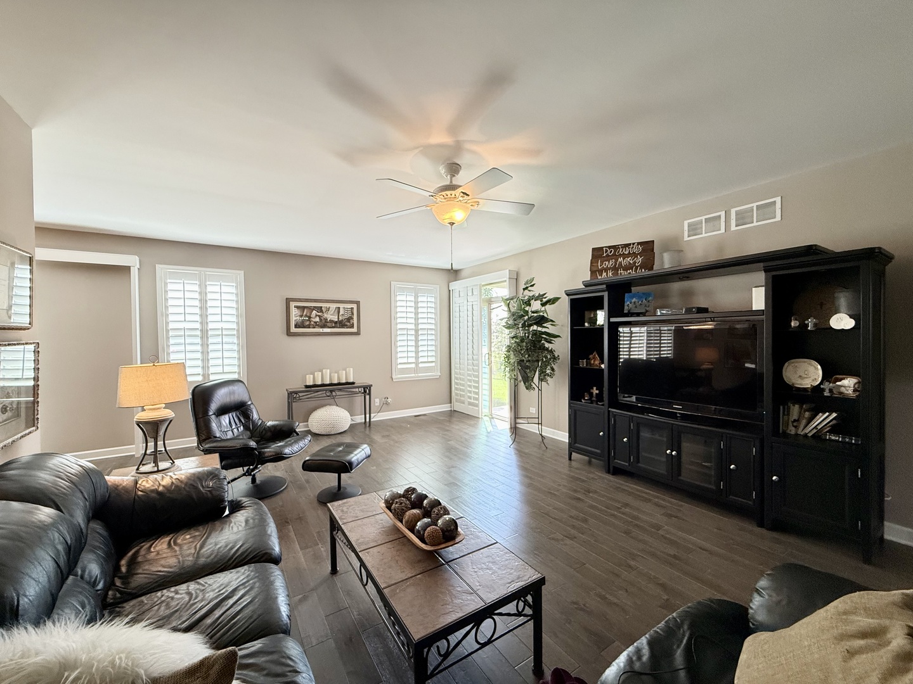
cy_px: 342
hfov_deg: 102.1
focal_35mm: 14
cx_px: 456
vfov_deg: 85.7
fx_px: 369
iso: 320
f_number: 2.2
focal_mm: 2.22
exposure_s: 1/120
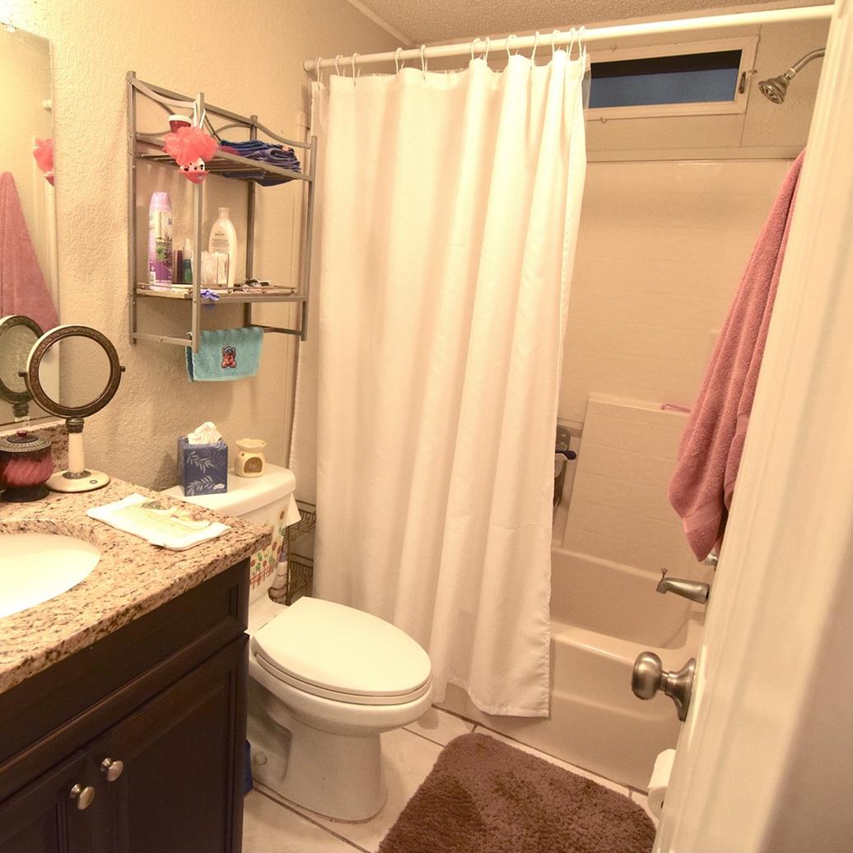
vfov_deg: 70.5
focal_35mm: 22
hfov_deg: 69.5
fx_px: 604
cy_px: 418
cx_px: 329
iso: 1400
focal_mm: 11
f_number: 8
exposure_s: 1/60
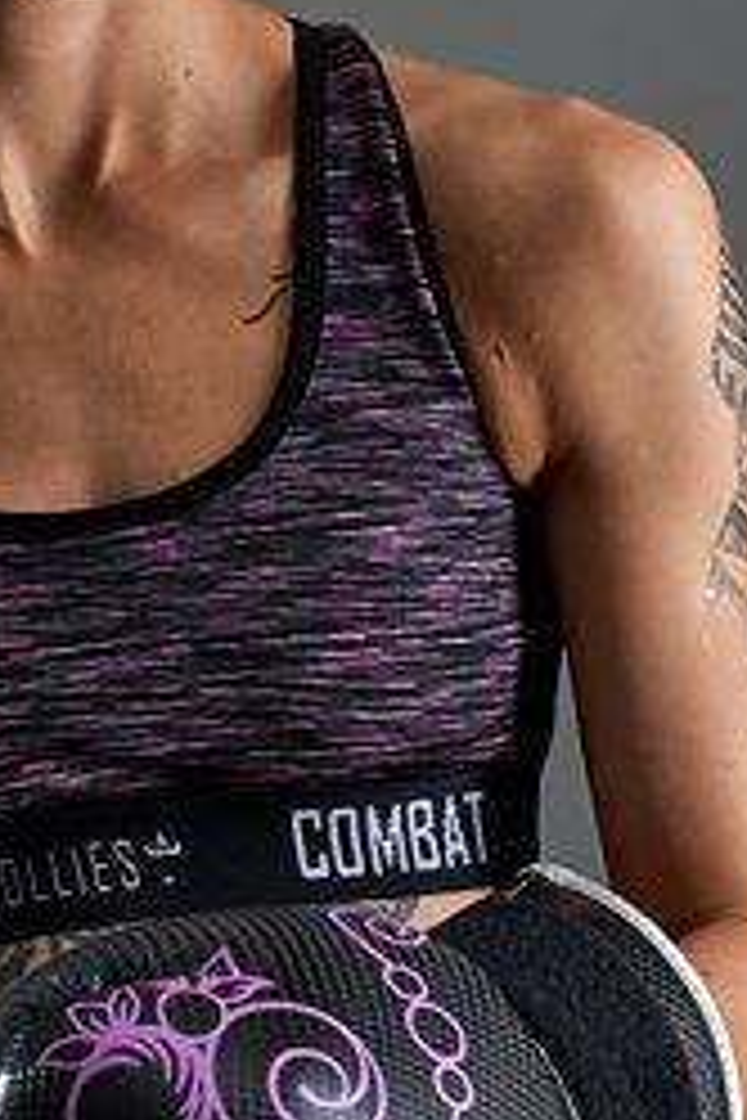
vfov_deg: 11.4
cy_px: 585
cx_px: 110
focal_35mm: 180
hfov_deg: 7.6
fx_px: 5602
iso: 100
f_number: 8
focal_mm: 70
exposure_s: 1/200
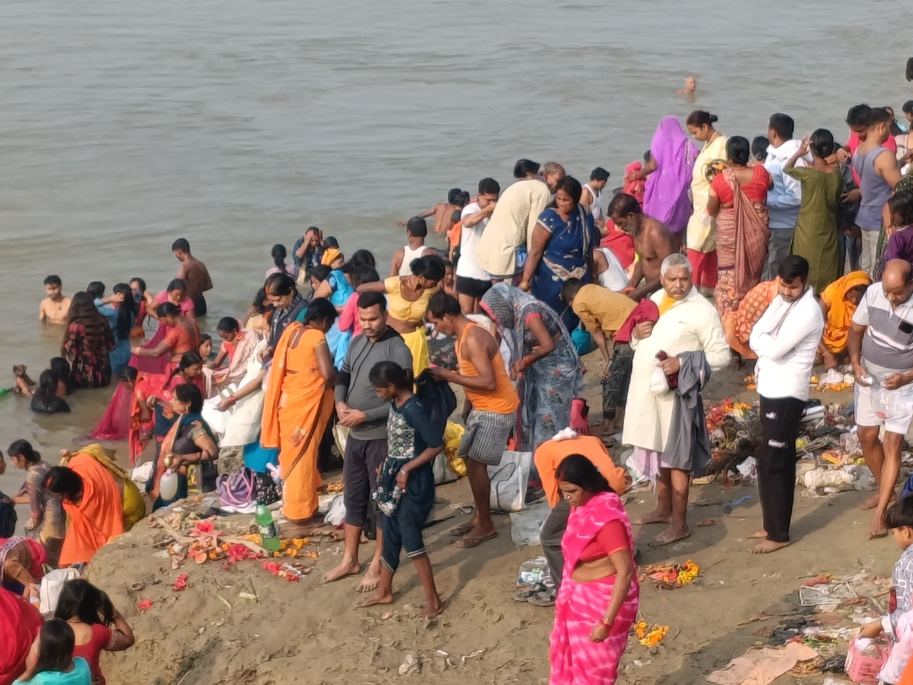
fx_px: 3007
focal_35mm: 114
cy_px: 342
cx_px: 456
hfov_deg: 17.3
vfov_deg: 13.0
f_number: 1.5
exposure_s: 1/955
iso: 52
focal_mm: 4.94
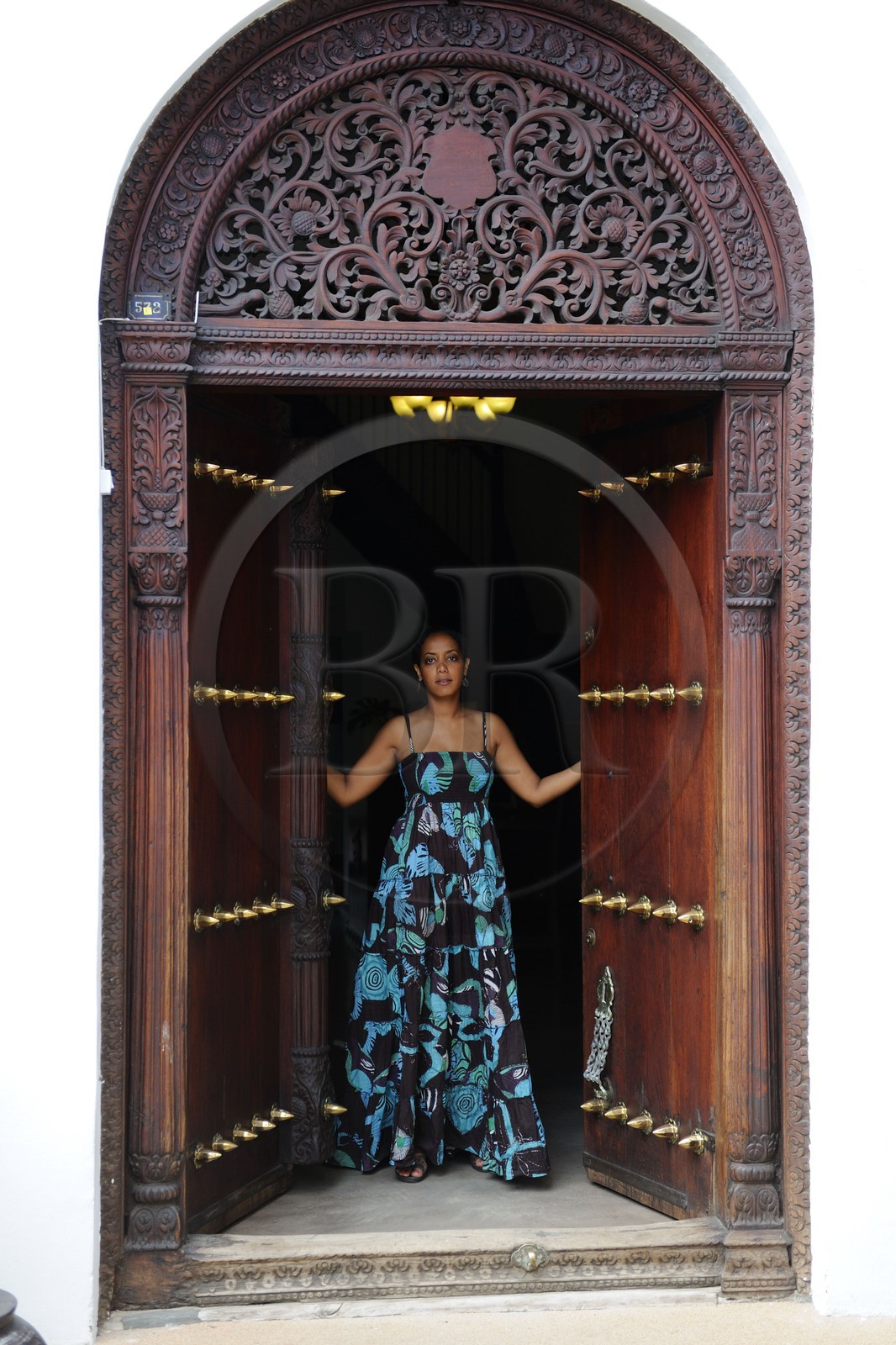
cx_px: 448
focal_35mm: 45
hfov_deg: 29.9
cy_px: 672
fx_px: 1681
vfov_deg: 43.6
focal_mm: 45
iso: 200
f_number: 2.8
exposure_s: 1/160
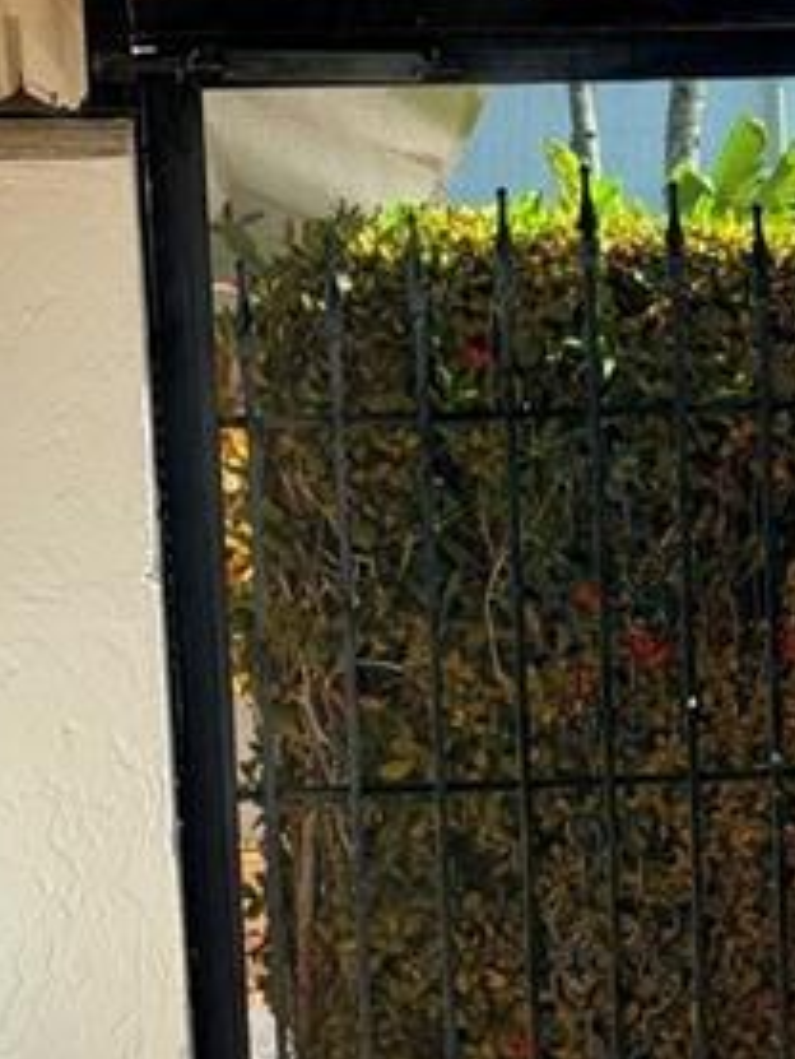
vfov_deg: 14.7
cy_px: 887
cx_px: 753
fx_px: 4070
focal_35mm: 133
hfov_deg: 11.1
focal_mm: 6.76
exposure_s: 1/1754
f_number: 1.78
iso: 80
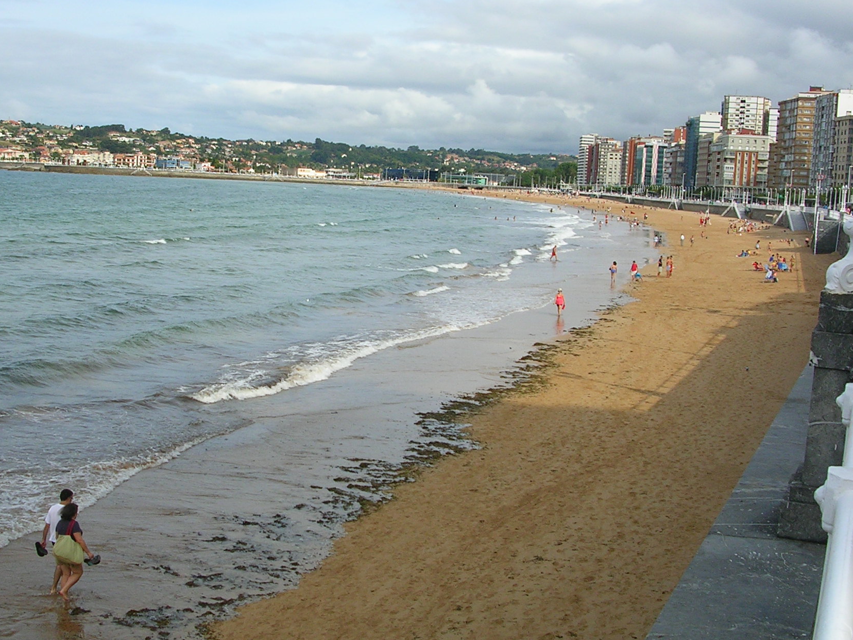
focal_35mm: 47
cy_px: 297
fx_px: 1158
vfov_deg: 30.9
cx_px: 341
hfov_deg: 40.3
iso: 50
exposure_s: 1/288
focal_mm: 5.8
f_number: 5.6
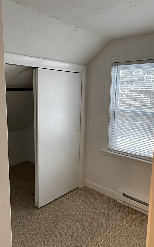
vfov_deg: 66.5
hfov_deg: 44.5
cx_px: 76
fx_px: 188
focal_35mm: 28
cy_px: 124
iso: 100
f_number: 1.8
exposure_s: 1/60
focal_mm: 4.25
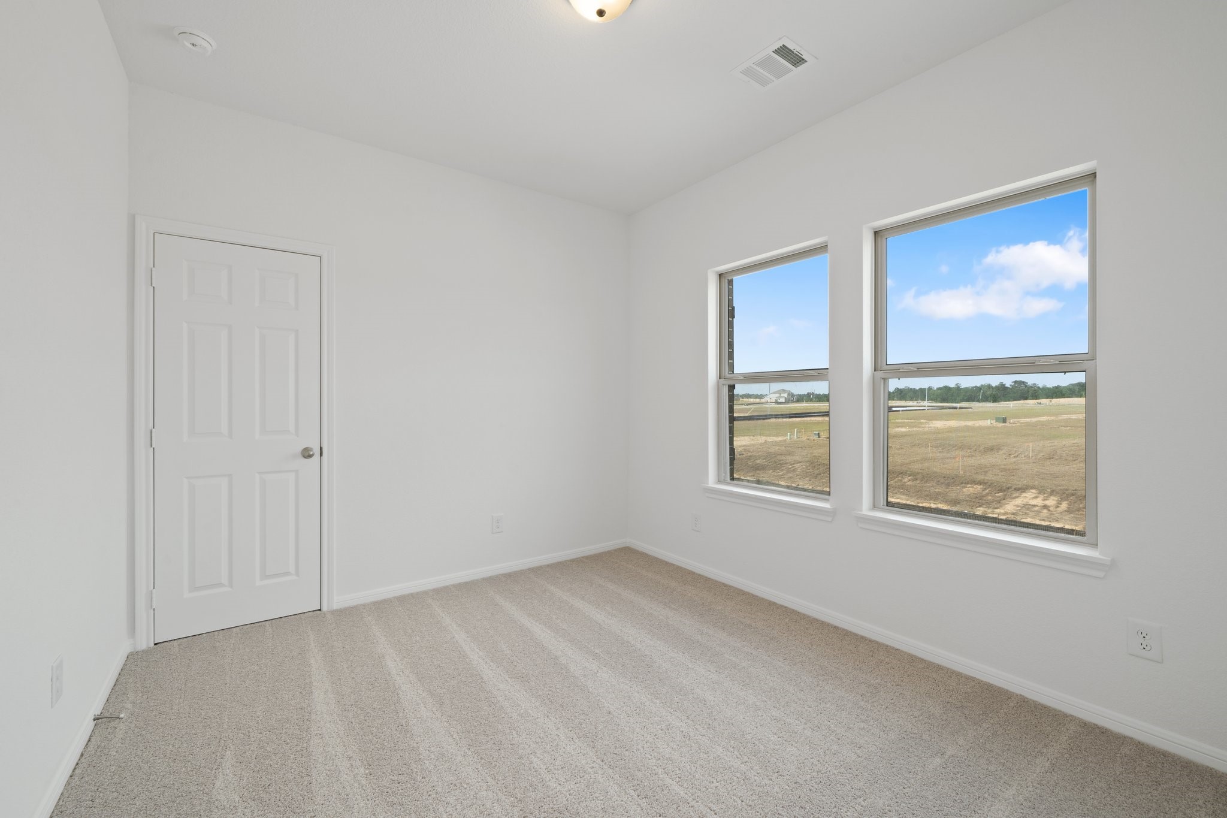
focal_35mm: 14
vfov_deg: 81.2
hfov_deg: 104.3
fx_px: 477
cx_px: 614
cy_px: 409
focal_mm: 14
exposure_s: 1/15
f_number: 10
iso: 320
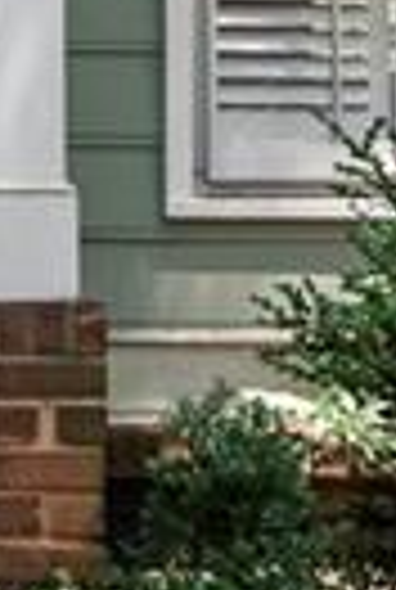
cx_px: -603
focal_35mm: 482
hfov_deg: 2.8
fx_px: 7909
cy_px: -500
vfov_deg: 4.2
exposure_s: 1/160
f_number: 8
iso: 800
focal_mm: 55
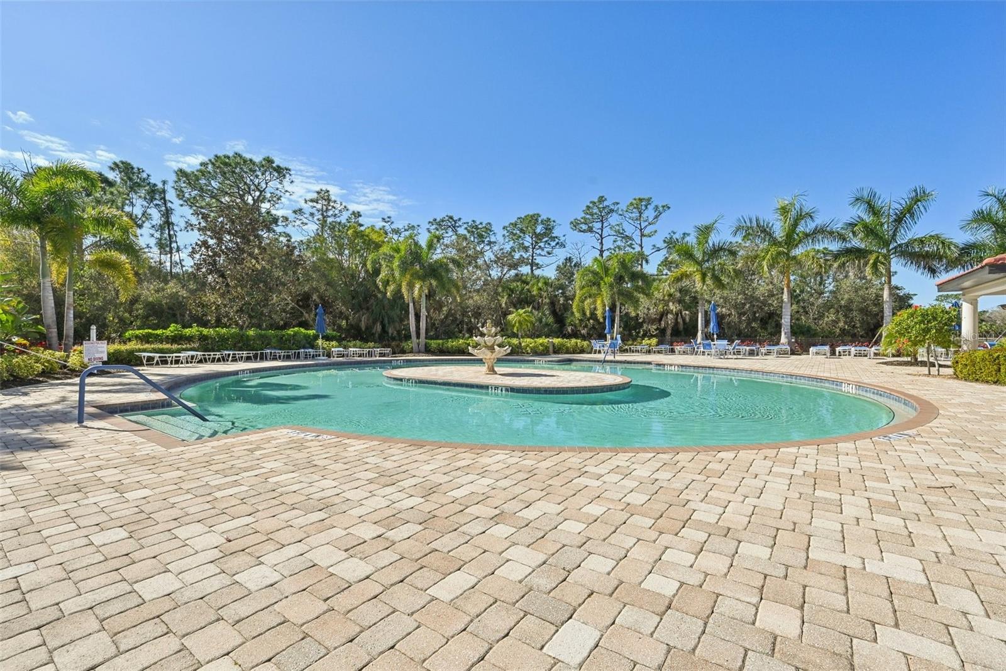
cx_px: 503
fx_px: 433
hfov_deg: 98.6
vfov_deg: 75.5
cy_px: 336
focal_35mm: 16
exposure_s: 1/1600
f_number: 8
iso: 400
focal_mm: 15.5
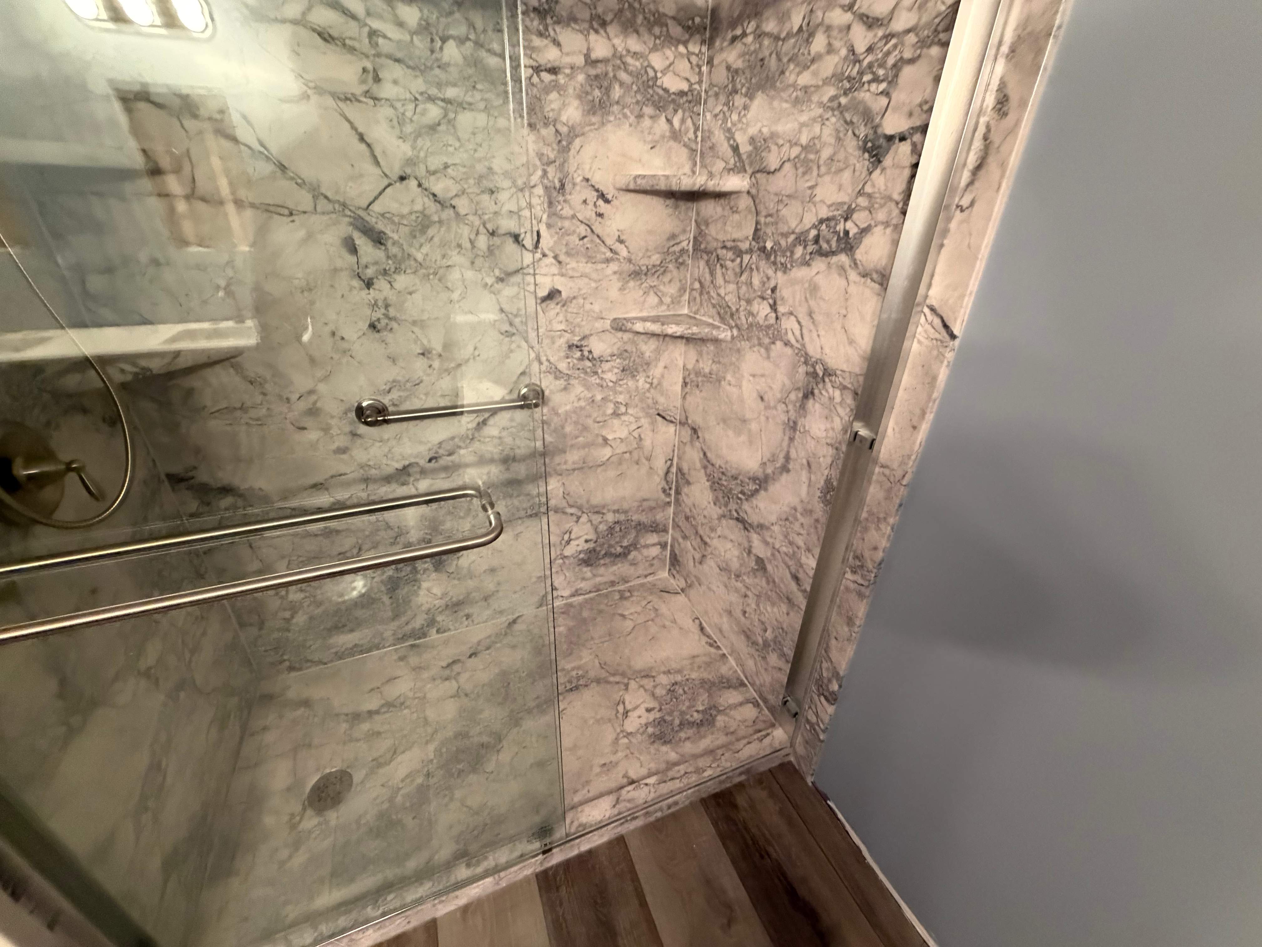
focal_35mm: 14
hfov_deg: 102.1
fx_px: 510
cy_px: 474
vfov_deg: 85.7
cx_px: 631
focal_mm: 2.22
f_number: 2.2
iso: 640
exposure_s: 1/60
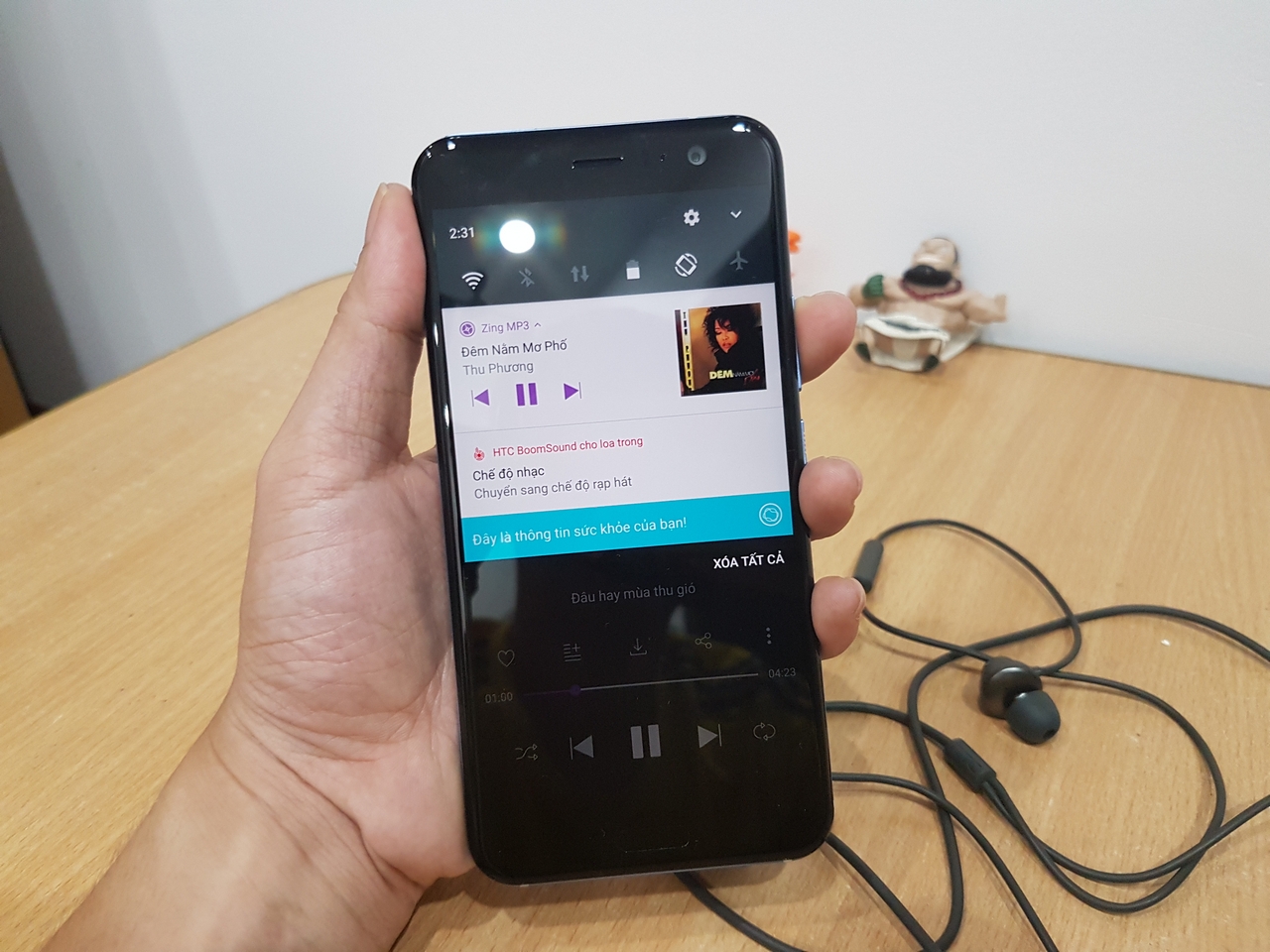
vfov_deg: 53.1
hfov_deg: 67.3
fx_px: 954
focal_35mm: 26
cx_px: 635
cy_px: 476
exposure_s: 1/25
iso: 200
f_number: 1.7
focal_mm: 4.2
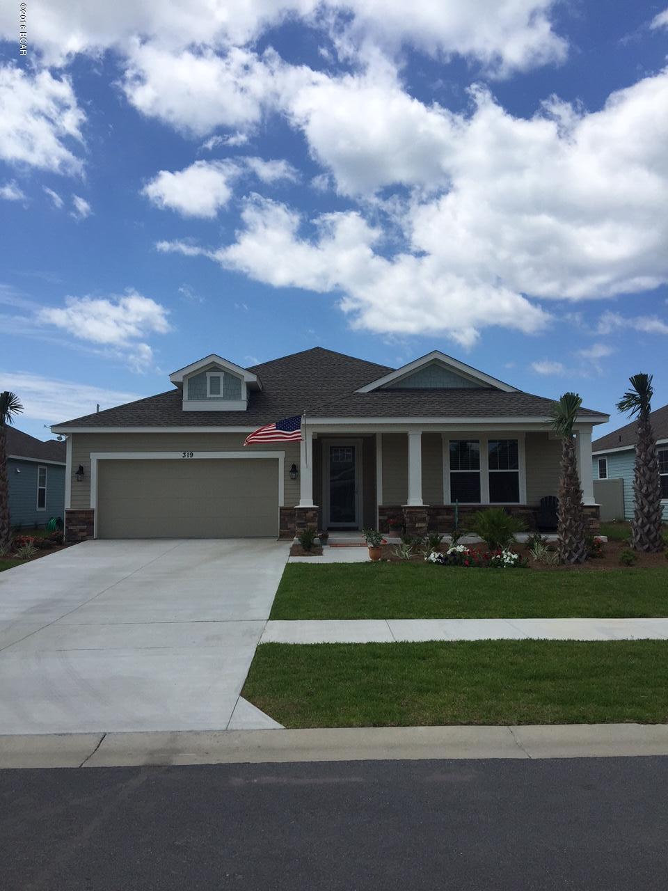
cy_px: 446
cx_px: 334
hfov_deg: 48.2
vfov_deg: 61.7
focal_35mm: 29
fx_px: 746
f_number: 2.2
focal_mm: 4.15
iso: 32
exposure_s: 1/3300
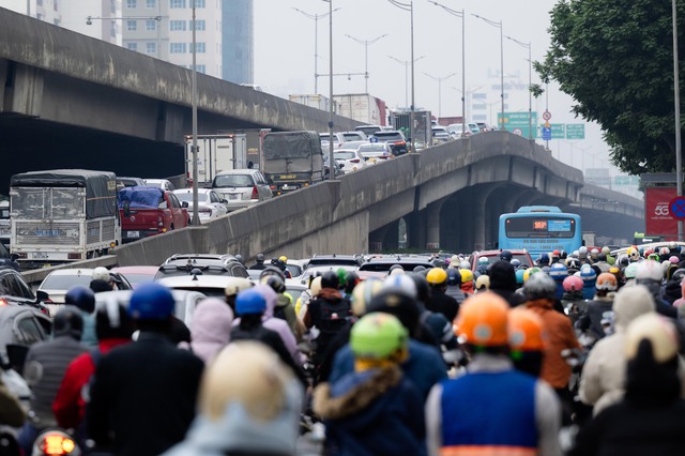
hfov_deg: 10.6
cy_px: 228
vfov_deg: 7.0
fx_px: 3708
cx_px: 342
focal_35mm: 195
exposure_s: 1/500
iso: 640
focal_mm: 130
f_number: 3.2
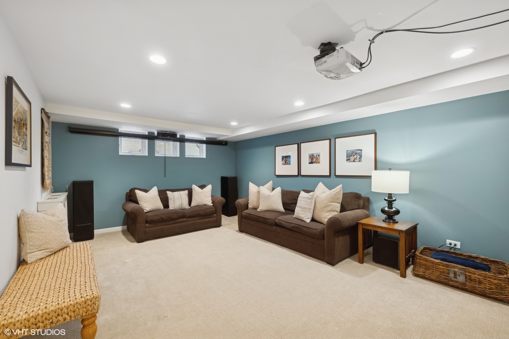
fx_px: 212
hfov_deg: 100.4
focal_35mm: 15
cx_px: 254
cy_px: 170
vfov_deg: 77.3
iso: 200
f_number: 8
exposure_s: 1/2.5
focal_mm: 15
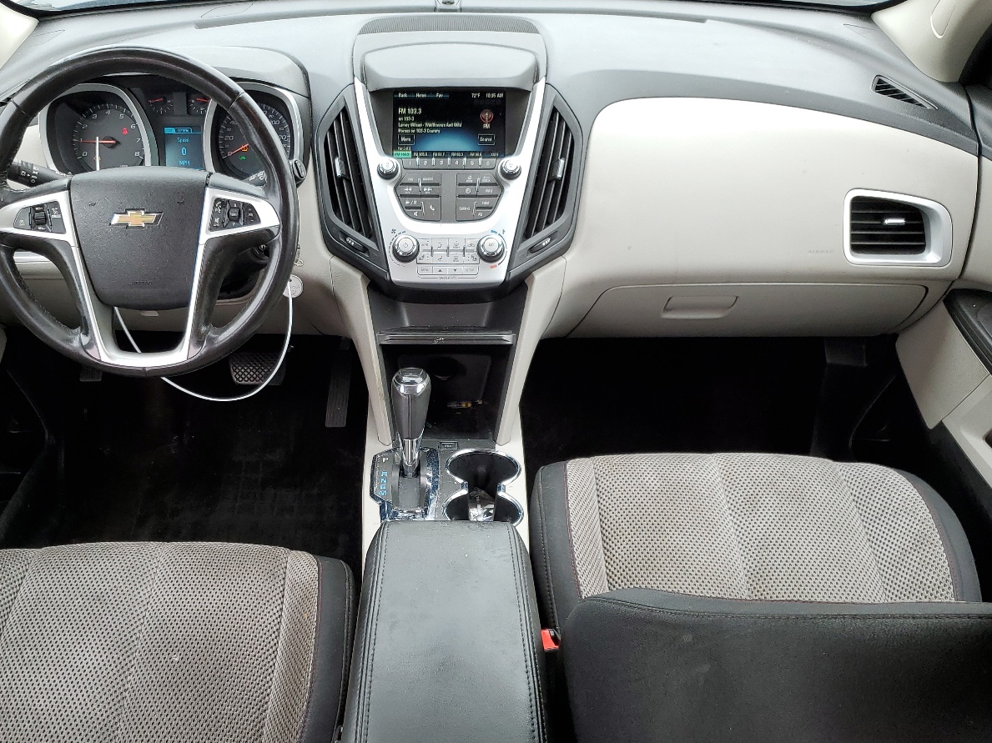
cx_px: 408
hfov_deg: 52.4
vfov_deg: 40.3
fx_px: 1003
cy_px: 473
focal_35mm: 35
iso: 50
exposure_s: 1/227
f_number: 1.5
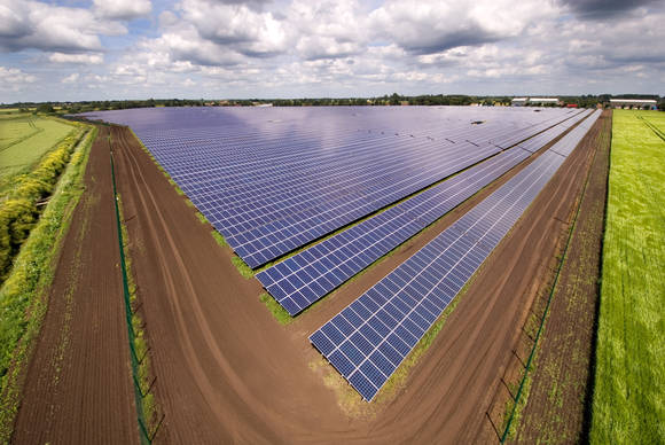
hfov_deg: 100.3
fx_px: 277
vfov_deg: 77.5
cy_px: 222
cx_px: 332
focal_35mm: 15
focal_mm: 10
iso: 100
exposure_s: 1/180
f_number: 9
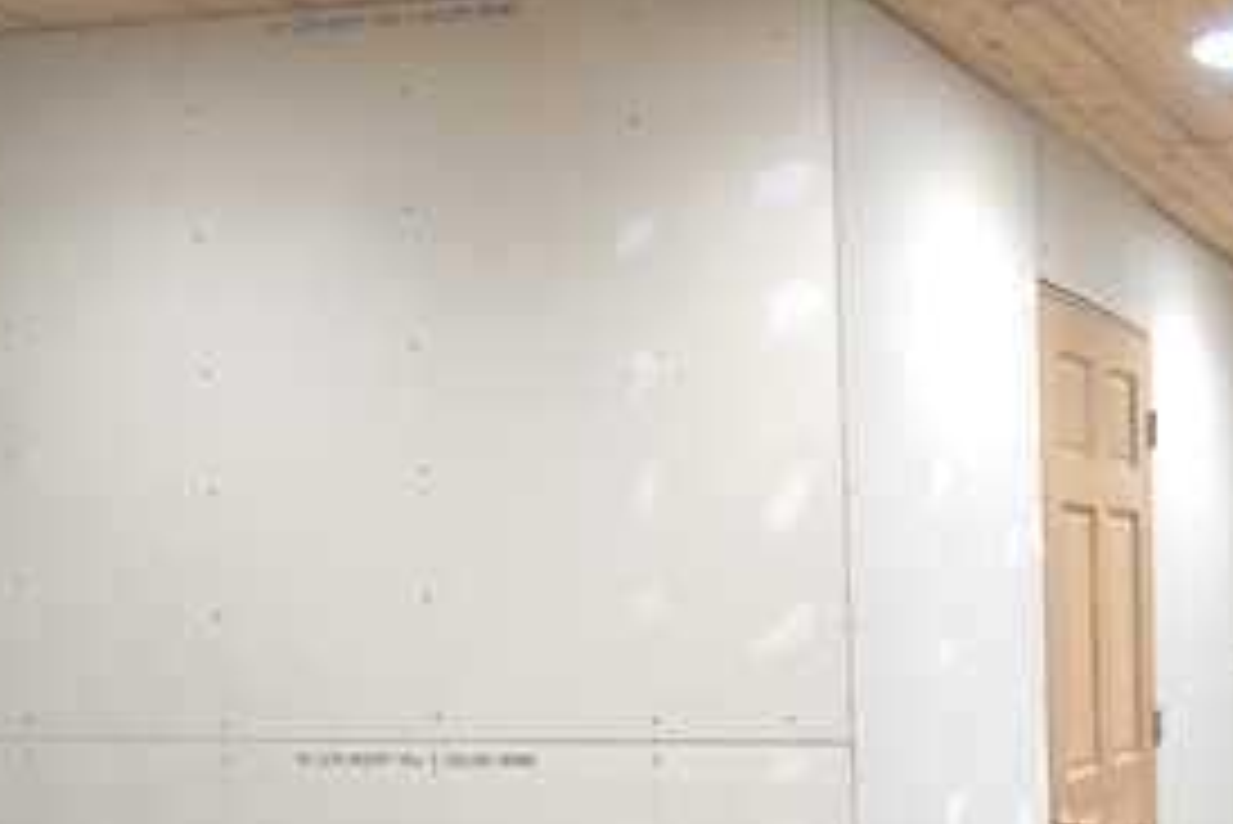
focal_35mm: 56
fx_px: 1919
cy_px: 736
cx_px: 1300
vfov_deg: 23.6
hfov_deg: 32.1
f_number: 3.5
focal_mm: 16
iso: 450
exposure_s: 1/125
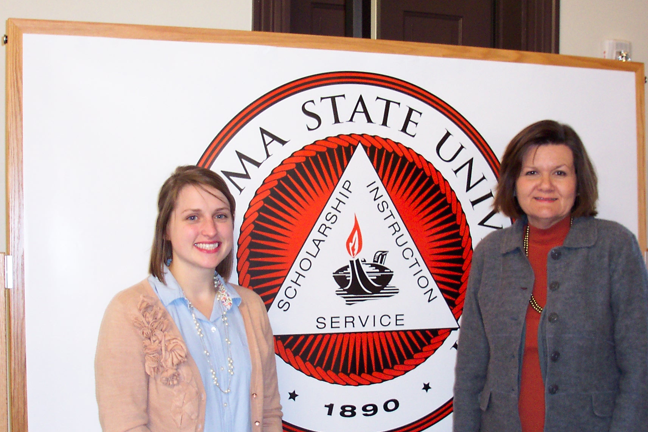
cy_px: 272
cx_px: 342
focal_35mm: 50
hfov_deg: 39.6
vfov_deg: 26.9
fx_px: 900
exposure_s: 1/30
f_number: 2.8
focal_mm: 7.5
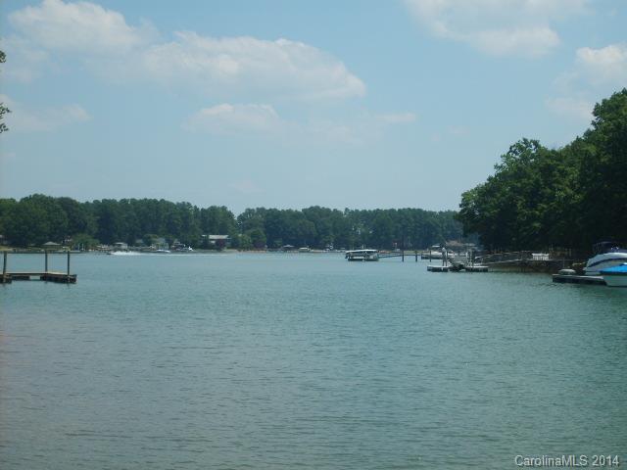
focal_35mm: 72
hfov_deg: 27.0
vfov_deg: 20.4
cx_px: 314
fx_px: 1304
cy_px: 235
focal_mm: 12
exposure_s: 1/1000
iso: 50
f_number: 3.9
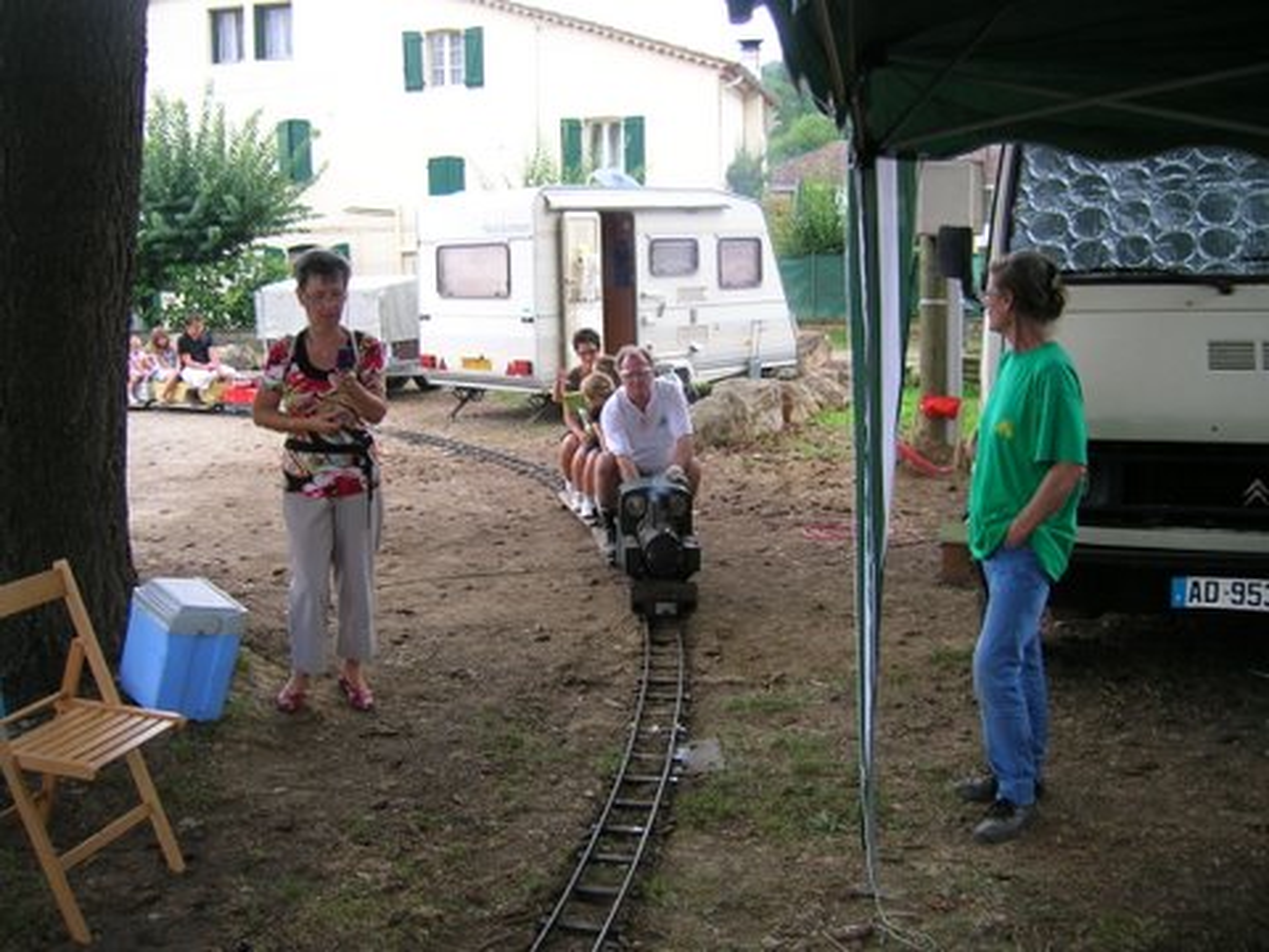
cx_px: 634
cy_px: 476
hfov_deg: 54.0
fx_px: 1246
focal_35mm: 34
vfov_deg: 41.8
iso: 50
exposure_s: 1/47
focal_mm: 5.7
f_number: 2.9
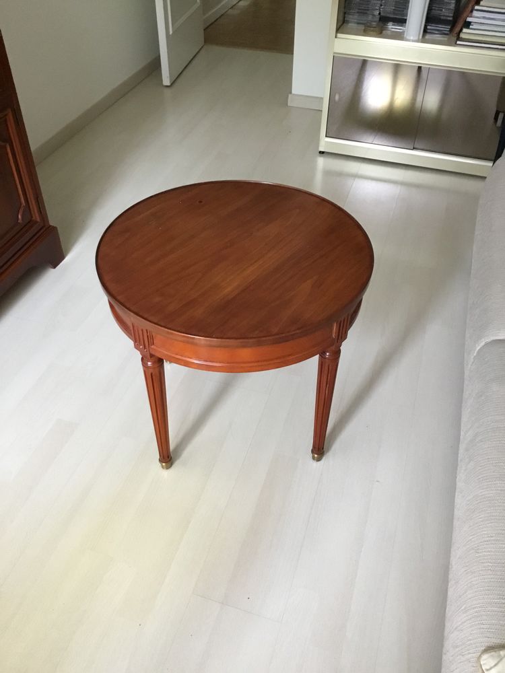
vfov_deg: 58.4
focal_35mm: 31
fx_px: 603
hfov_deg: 45.4
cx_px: 252
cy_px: 336
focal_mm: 3.3
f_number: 2.4
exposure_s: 1/33
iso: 200
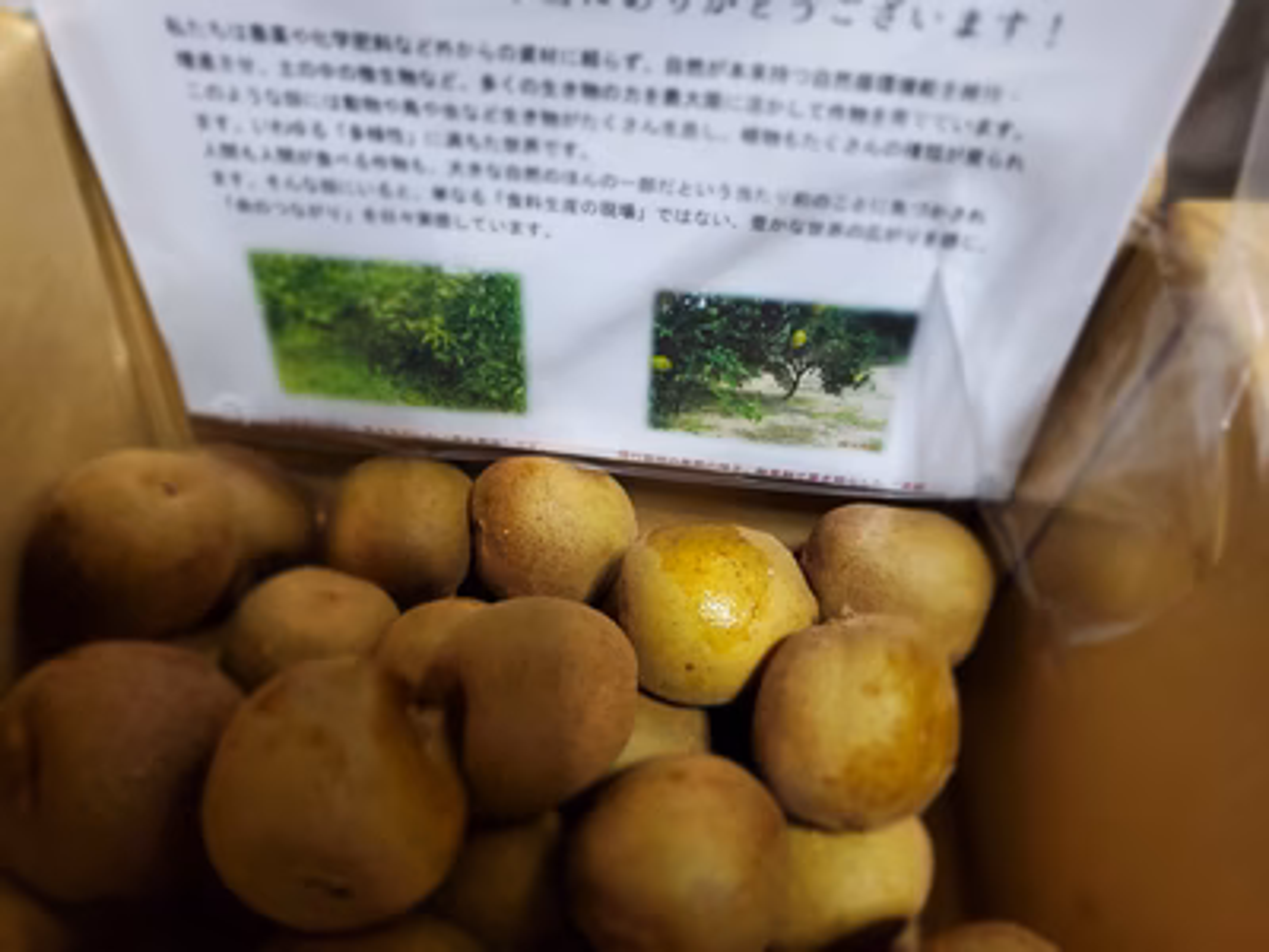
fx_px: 953
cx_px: 634
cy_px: 476
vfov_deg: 53.1
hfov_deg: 67.3
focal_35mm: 26
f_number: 1.5
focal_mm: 4.3
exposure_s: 1/40
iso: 320
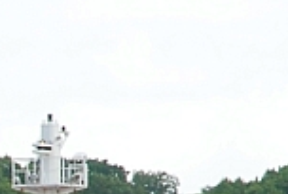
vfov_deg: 1.0
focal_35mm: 1366
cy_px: 484
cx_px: -127
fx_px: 10952
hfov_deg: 1.5
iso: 200
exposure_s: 1/160
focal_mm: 135
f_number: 9
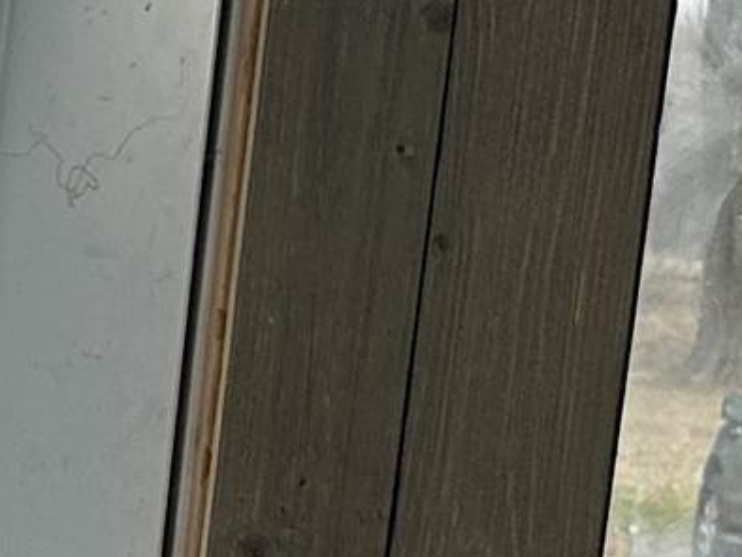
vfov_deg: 7.7
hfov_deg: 9.9
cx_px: -695
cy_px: 928
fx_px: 4011
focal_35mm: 187
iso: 80
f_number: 1.78
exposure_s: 1/120
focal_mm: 6.86
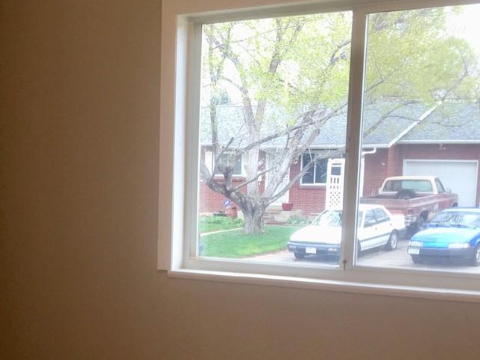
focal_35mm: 72
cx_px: 61
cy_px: 346
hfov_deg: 26.3
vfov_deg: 19.9
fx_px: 998
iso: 25
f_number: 2.2
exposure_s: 1/60
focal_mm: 4.15
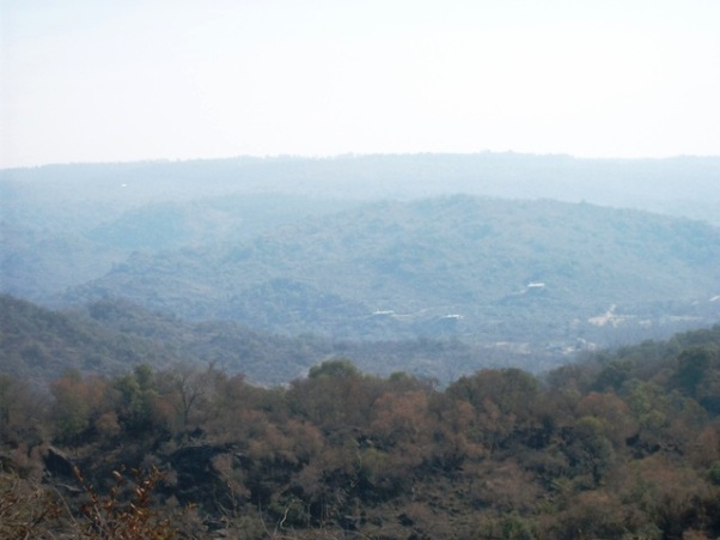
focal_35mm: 108
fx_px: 2245
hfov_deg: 18.2
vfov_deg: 13.7
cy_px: 270
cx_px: 360
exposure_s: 1/400
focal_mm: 18
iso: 80
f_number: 4.8
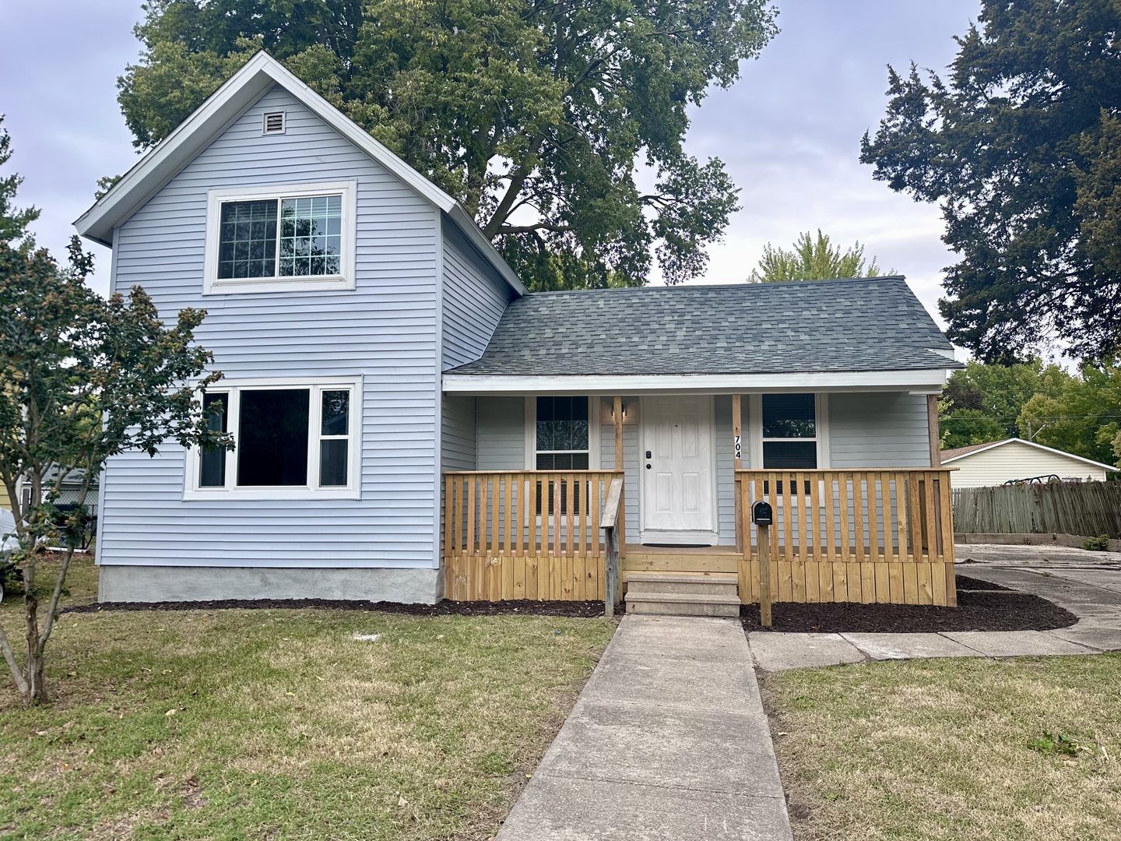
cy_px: 420
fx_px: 777
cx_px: 560
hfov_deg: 71.6
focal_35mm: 24
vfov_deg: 56.8
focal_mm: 6.86
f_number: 1.78
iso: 80
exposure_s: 1/704
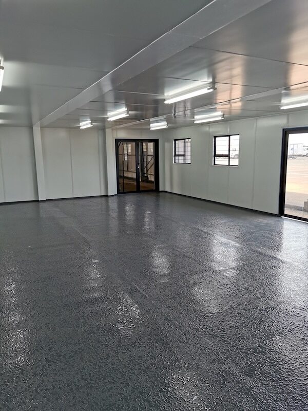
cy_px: 206
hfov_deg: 51.4
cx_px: 154
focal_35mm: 27
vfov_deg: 65.3
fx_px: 320
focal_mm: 5.56
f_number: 1.6
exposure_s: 1/140
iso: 50
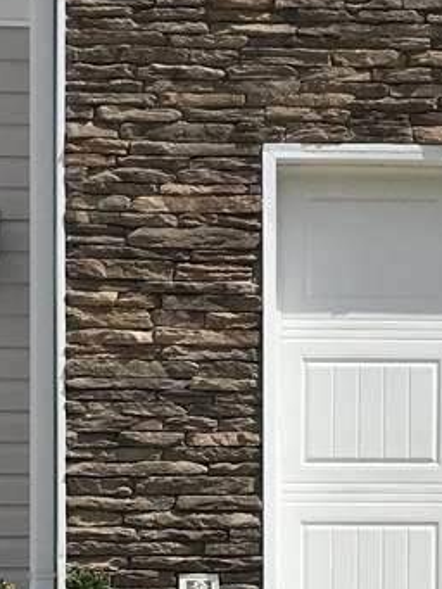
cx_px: 135
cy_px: 554
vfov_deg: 15.4
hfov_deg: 11.8
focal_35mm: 126
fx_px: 2144
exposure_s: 1/3831
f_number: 1.8
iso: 20
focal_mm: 3.99
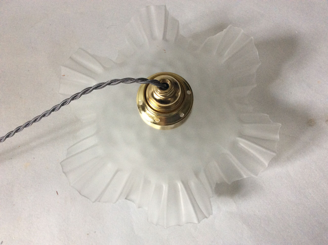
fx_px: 303
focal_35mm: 32
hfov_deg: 56.9
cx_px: 164
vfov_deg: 44.1
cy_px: 122
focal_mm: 3.3
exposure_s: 1/25
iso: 125
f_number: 2.4
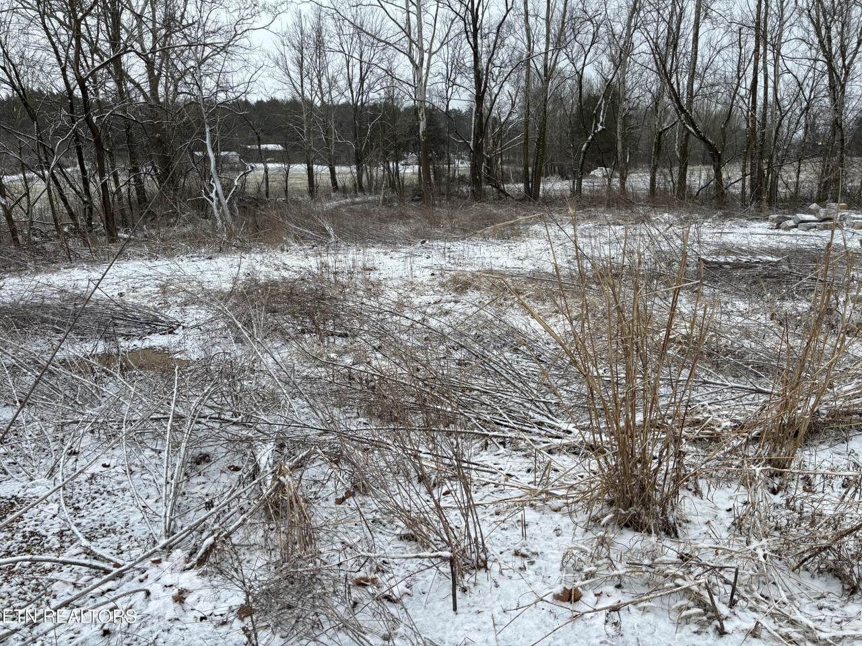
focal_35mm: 26
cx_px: 431
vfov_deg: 53.1
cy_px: 323
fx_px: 647
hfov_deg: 67.3
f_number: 1.6
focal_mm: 5.96
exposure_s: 1/121
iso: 64
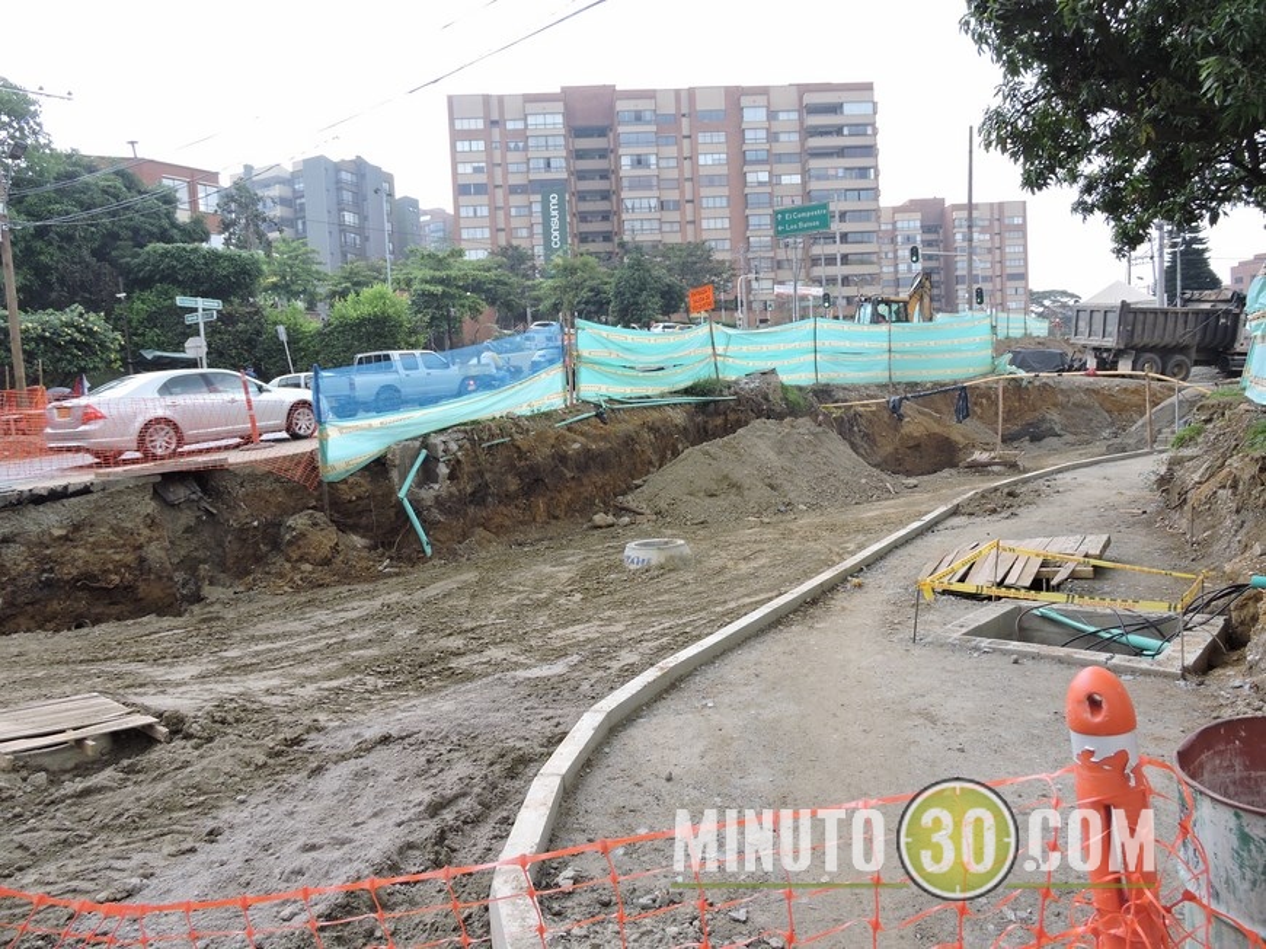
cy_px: 474
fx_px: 878
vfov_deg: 56.8
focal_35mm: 24
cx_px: 633
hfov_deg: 71.6
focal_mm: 4.3
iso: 100
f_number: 3.3
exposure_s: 1/80
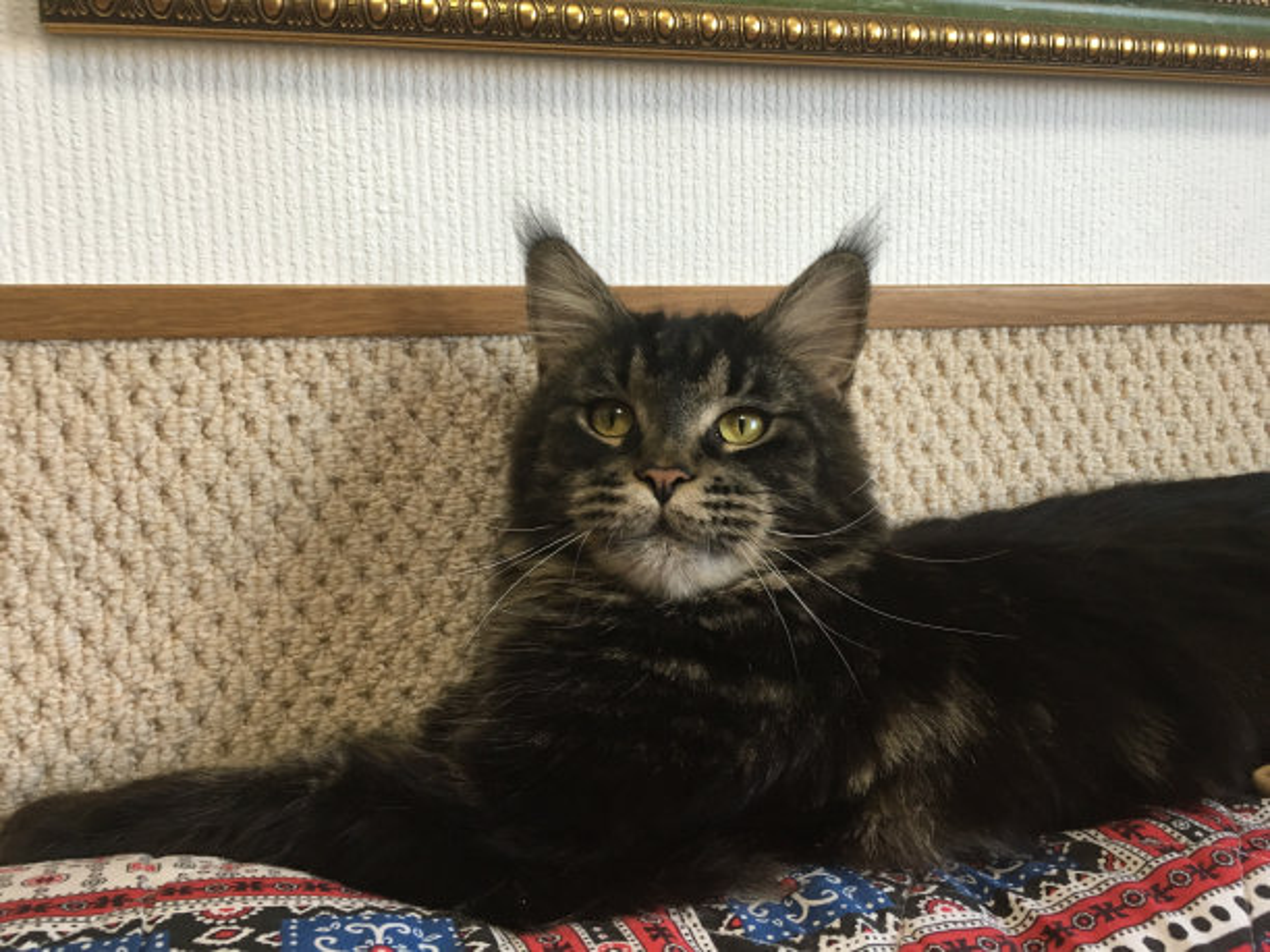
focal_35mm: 29
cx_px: 635
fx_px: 1064
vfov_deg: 48.2
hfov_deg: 61.7
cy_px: 476
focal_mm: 4.15
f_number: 2.2
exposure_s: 1/33
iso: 125
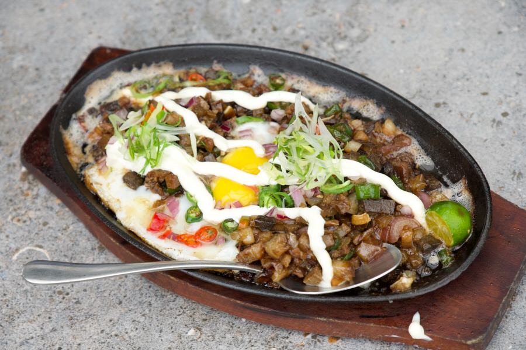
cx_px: 263
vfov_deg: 16.6
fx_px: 1205
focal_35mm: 82
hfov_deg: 24.6
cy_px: 175
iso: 640
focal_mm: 55
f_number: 4
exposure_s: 1/2500
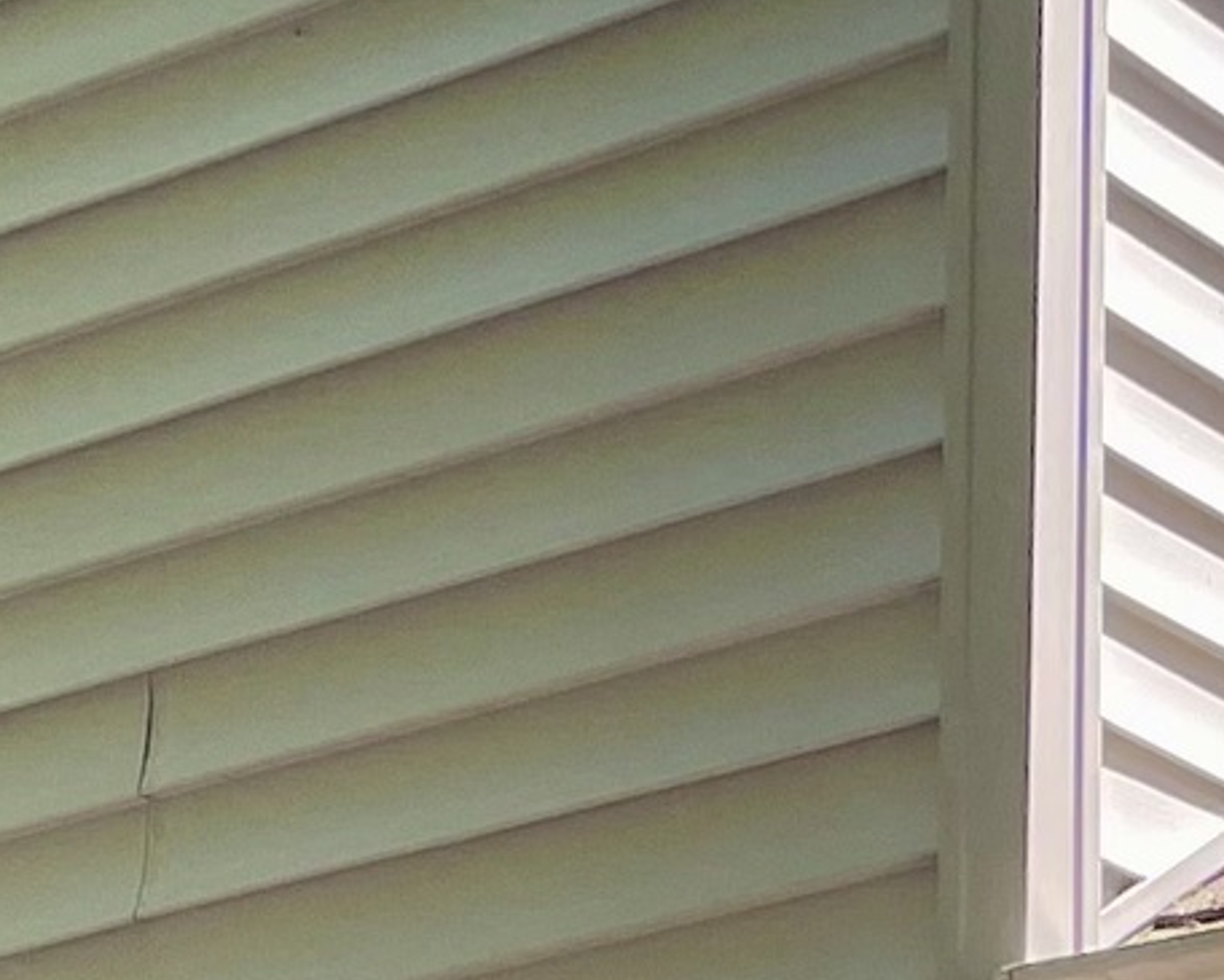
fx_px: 6196
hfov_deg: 11.2
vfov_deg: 8.3
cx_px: 1152
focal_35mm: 171
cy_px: 2376
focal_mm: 4.2
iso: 32
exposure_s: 1/369
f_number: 1.6
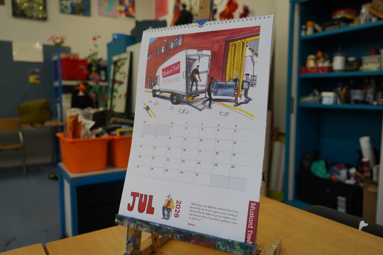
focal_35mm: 28
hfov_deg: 65.5
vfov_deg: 46.4
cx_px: 192
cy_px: 128
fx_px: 298
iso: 800
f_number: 4
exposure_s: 1/160
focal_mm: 28
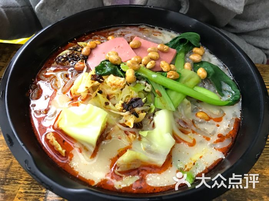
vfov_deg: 49.7
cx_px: 134
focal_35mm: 28
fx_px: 218
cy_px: 100
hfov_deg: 63.4
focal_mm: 3.99
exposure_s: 1/17
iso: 80
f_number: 1.8
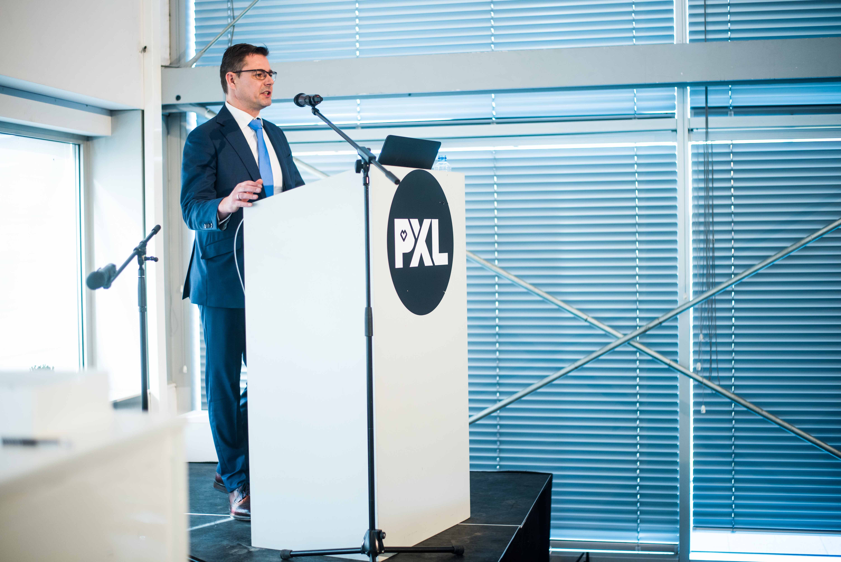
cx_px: 420
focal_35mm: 50
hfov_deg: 39.6
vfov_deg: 27.0
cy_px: 281
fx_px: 1168
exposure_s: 1/200
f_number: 1.8
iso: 500
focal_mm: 50
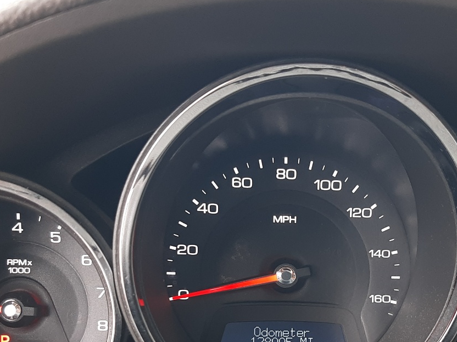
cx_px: 292
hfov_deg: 37.9
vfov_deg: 27.8
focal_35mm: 50
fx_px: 660
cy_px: 319
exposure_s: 1/60.2
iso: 55
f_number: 1.7
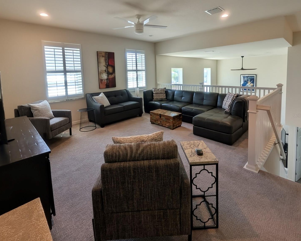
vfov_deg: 92.2
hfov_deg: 104.8
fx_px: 116
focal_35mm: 13
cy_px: 116
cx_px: 145
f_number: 1.7
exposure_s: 1/164
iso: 48
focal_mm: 2.02
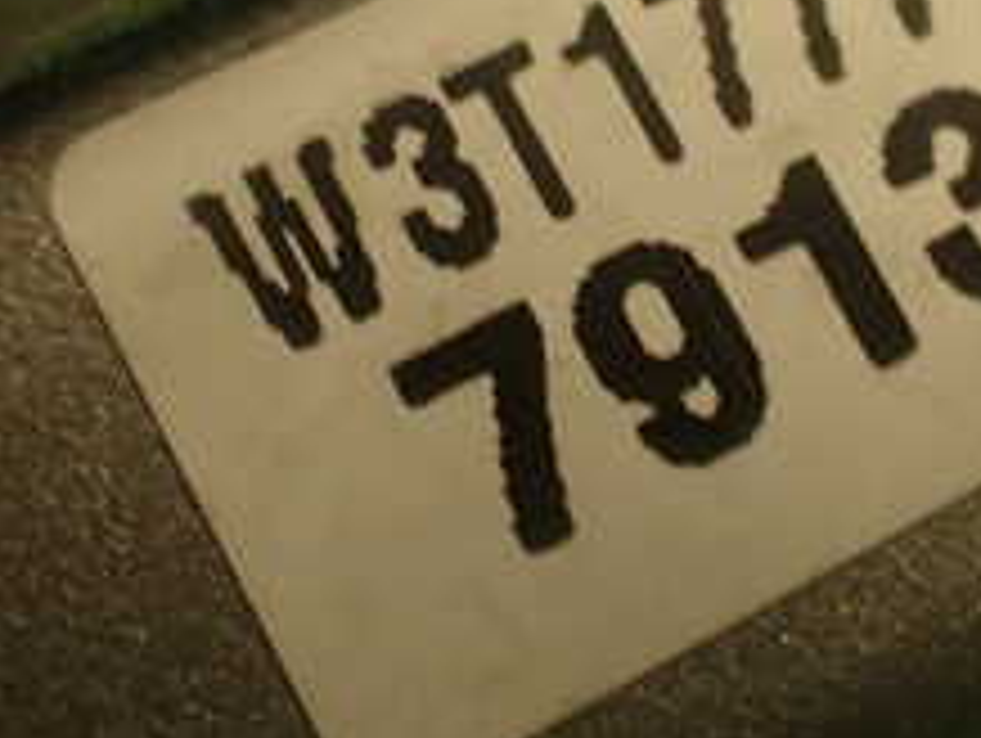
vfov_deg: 16.8
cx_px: 626
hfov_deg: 22.2
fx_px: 2497
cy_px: 220
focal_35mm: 88
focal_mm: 5.79
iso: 200
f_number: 2.4
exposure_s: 1/40
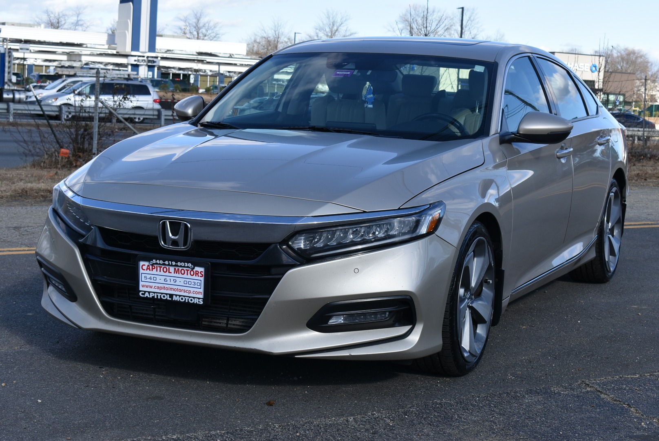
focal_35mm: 72
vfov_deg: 19.0
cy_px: 220
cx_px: 330
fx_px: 1319
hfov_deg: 28.1
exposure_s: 1/320
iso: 200
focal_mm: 48
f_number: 9
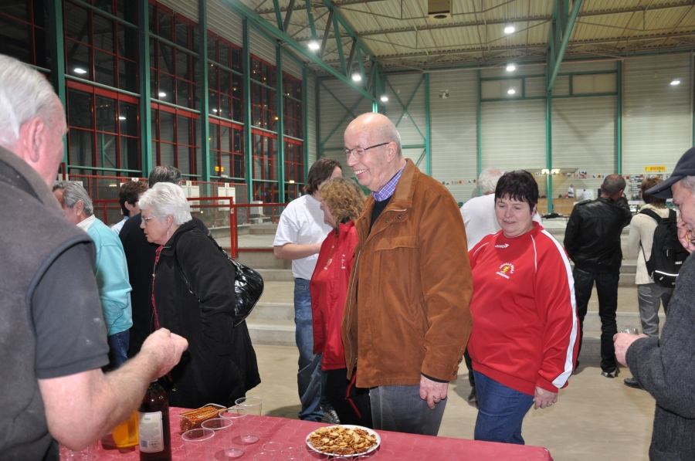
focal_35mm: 32
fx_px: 607
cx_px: 348
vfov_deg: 41.6
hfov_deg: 59.6
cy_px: 230
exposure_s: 1/60
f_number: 3.8
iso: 800
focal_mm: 21
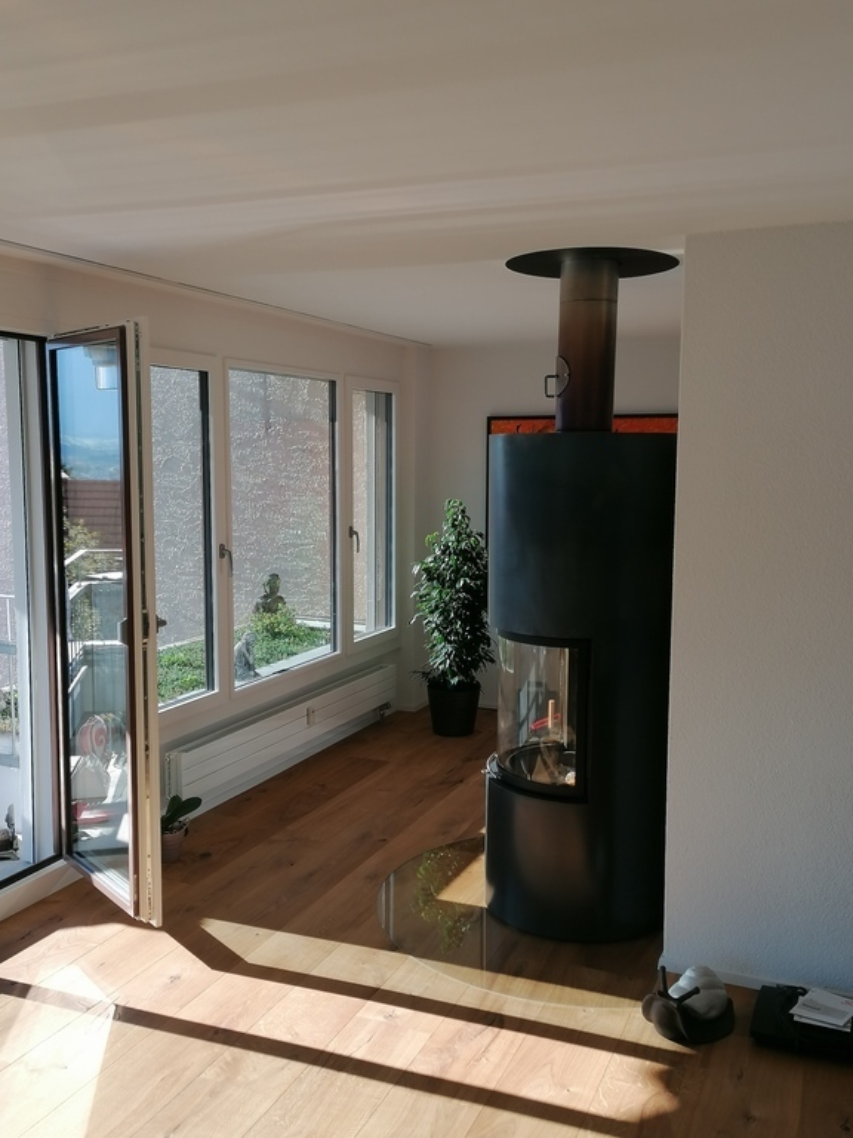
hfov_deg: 42.9
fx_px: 1084
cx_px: 426
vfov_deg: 55.4
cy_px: 569
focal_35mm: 33
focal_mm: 4.75
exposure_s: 1/380
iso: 50
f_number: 1.8
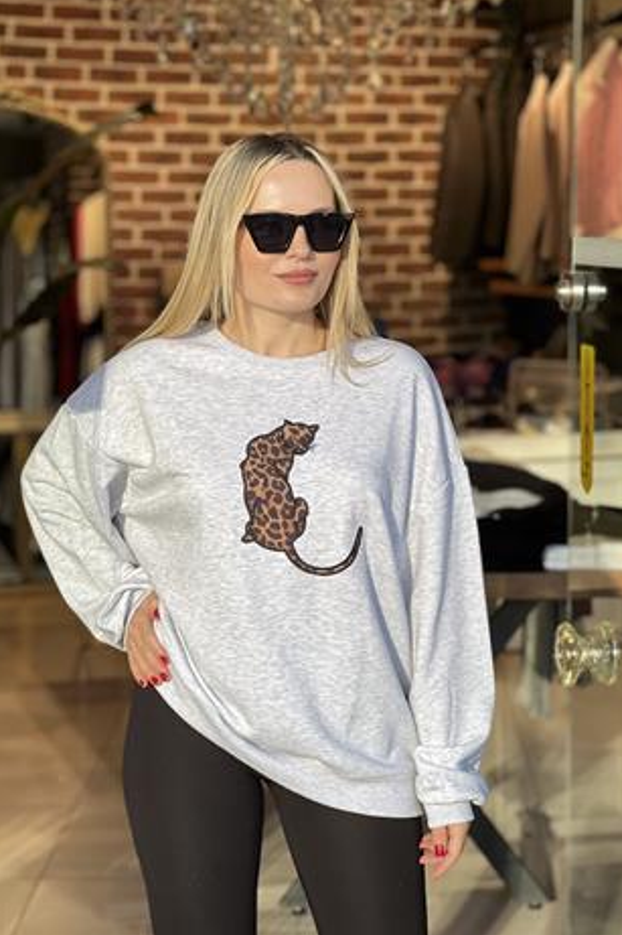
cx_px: 316
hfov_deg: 16.8
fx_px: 2101
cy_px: 466
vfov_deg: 25.1
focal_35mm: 81
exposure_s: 1/108
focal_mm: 9
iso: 20
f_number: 2.8
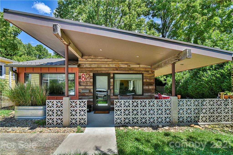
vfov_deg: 73.8
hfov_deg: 96.7
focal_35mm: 16
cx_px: 116
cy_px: 78
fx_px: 104
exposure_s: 1/800
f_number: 14
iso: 1600
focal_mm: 16
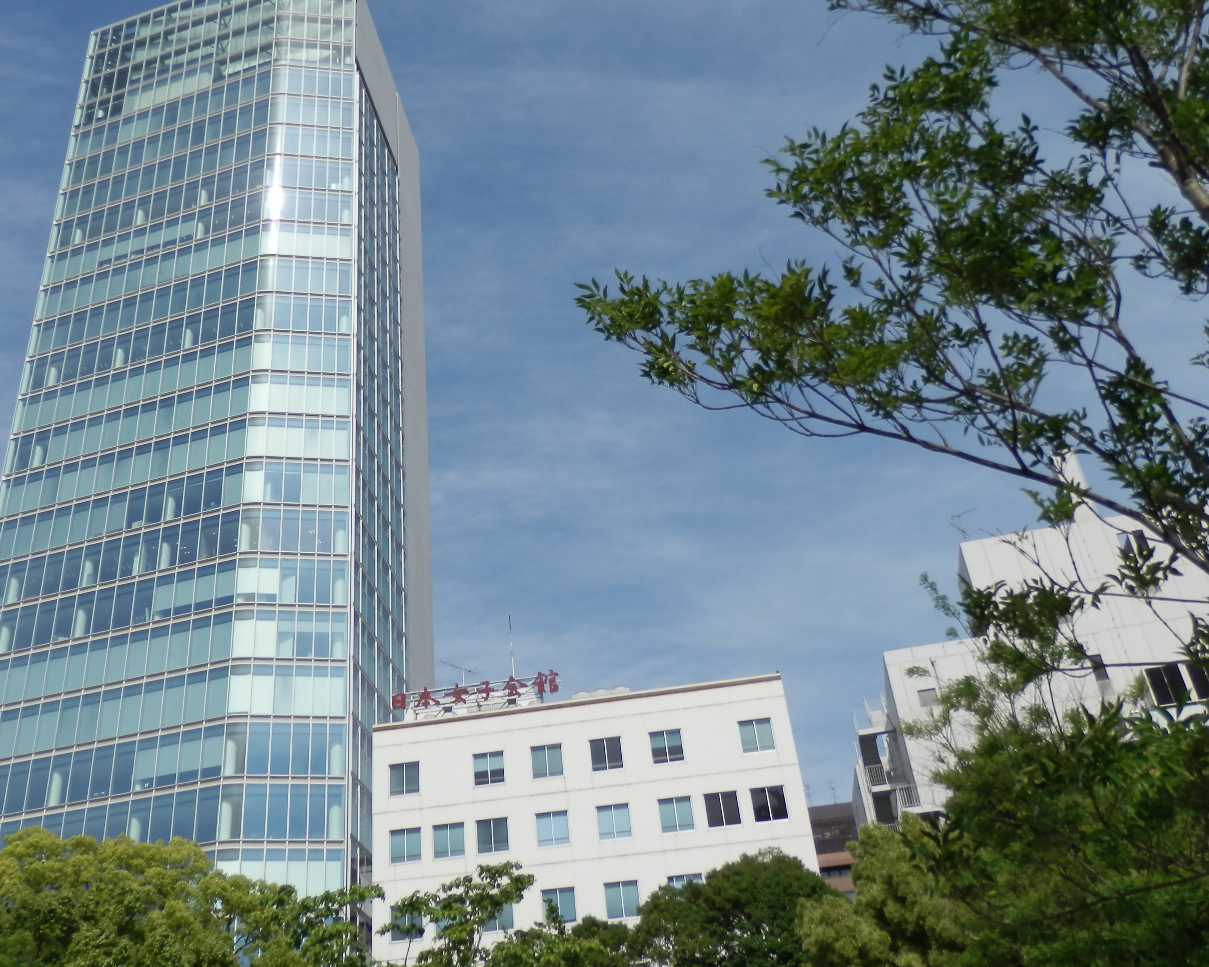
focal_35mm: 35
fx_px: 1252
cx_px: 466
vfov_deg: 42.1
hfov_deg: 51.1
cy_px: 400
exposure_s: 1/250
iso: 80
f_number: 8.7
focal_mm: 4.5
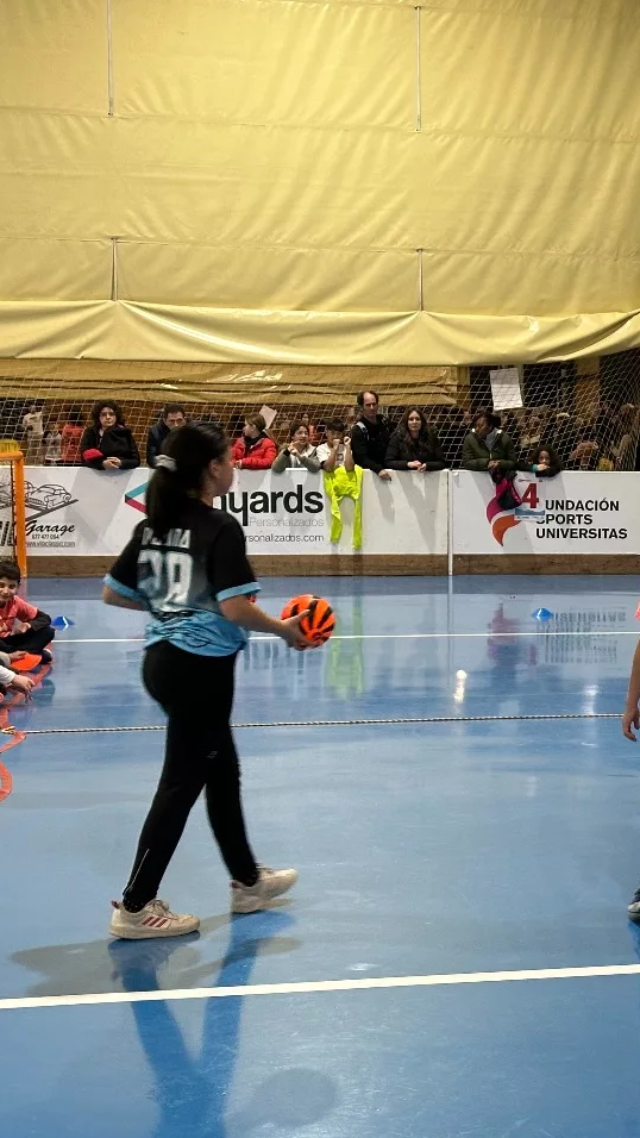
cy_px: 569
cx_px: 665
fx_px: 2111
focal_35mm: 70
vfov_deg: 30.1
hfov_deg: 16.8
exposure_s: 1/50
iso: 125
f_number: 1.78
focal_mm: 6.86
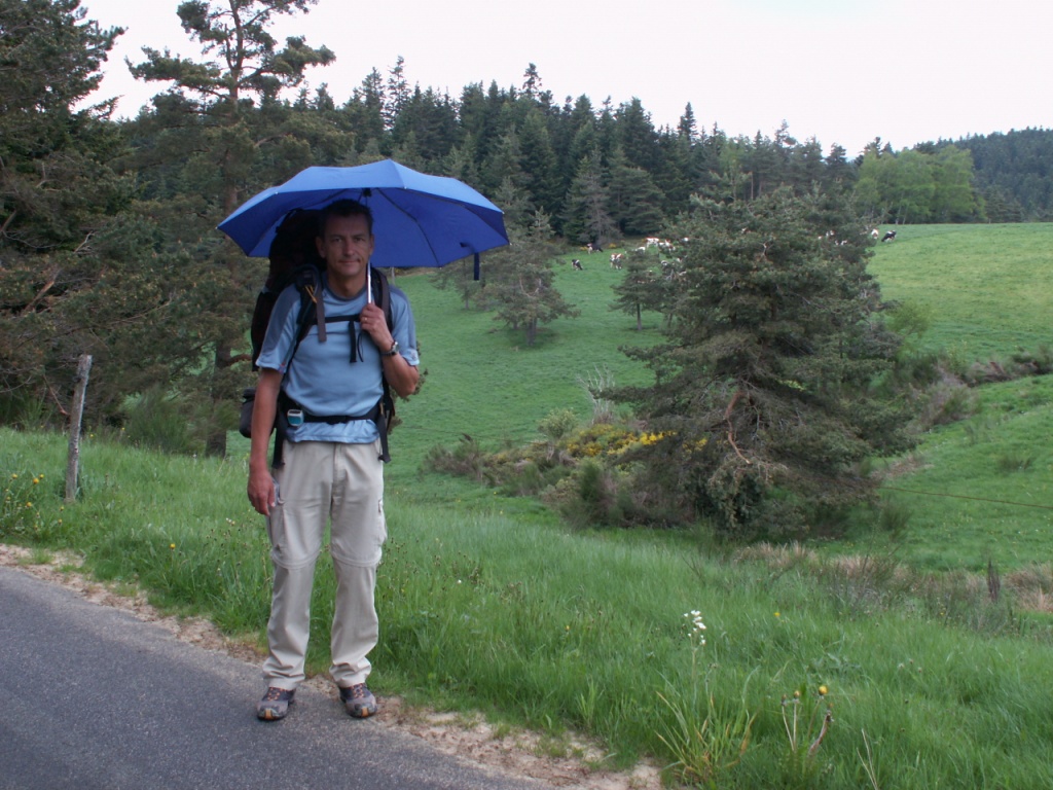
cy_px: 395
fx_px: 1217
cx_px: 526
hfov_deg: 46.8
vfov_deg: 36.0
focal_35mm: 40
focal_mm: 6.64
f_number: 3.5
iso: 50
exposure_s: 1/30
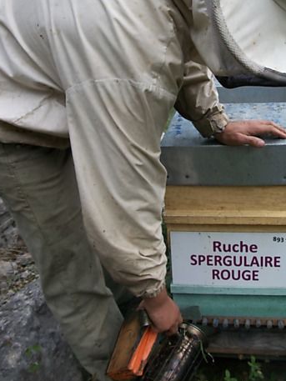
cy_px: 143
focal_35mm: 42
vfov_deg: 44.4
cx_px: 168
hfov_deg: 34.3
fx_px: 462
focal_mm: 5.7
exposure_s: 1/125
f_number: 2.9
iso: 80
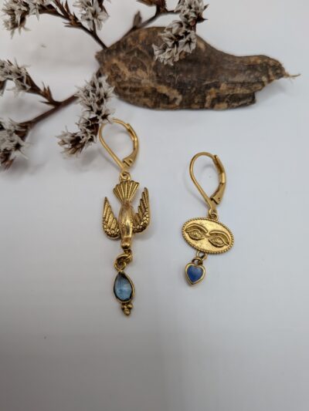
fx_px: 286
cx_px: 154
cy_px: 206
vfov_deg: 71.6
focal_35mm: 24
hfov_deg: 56.8
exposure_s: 1/982
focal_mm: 4.53
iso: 39
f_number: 1.7
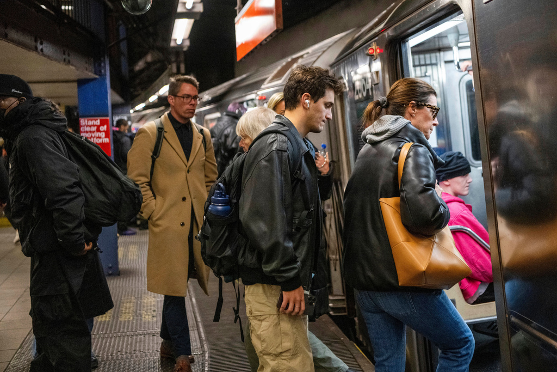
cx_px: 278
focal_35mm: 46
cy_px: 186
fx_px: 712
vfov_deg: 29.3
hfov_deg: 42.7
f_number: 2.8
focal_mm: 46
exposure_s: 1/500
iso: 6400
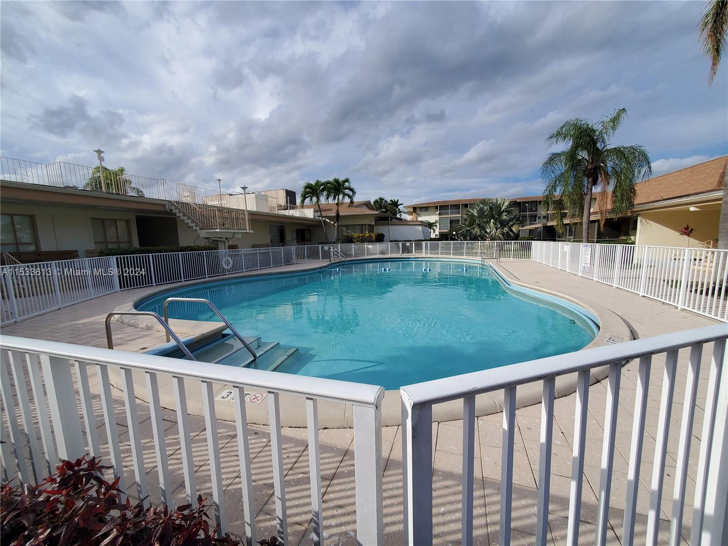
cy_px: 273
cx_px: 364
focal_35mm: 13
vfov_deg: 89.9
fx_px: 273
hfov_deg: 106.2
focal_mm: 1.8
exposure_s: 1/1160
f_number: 2.2
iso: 50
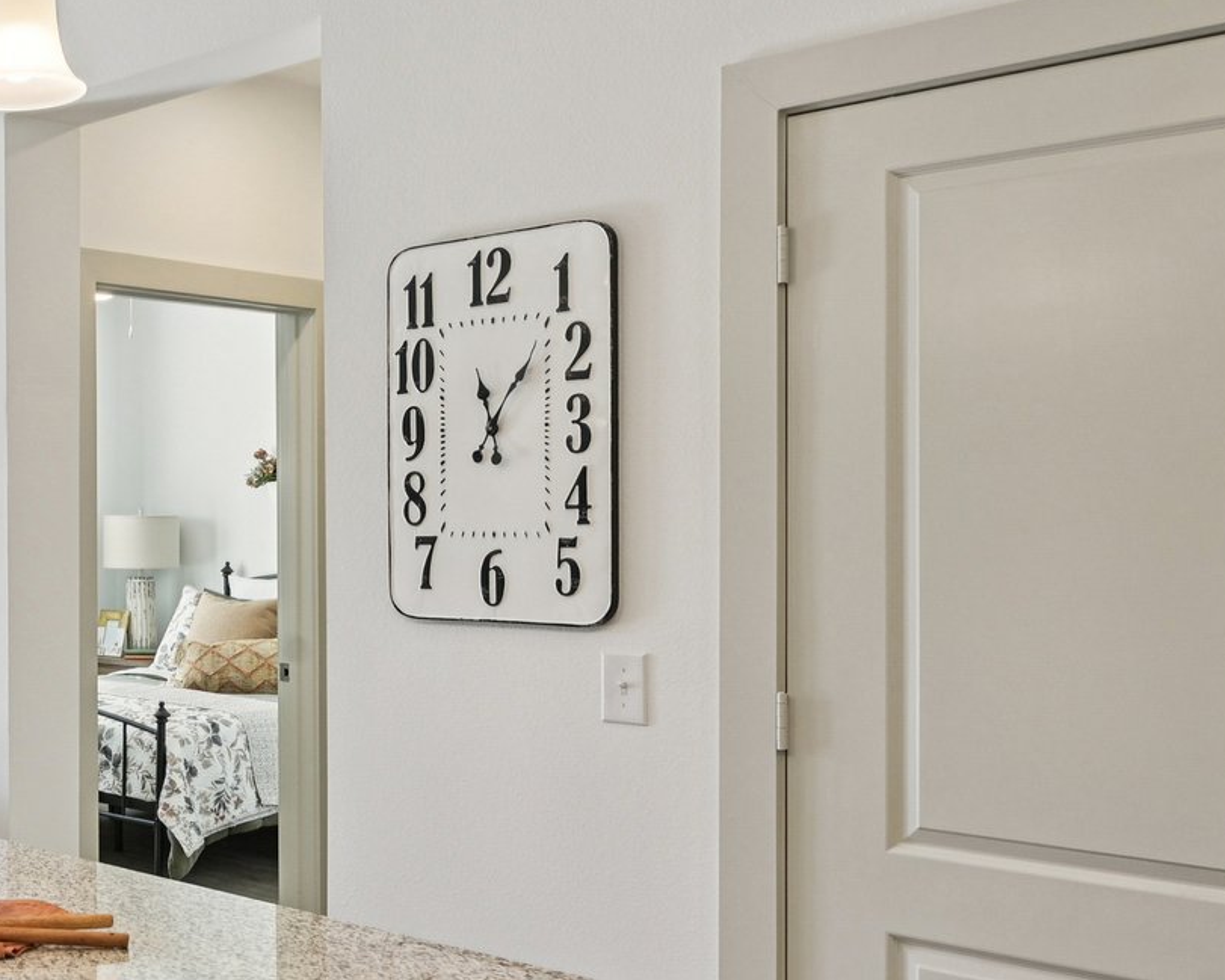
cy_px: 538
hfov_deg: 34.8
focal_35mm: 45
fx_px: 1632
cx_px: -154
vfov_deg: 33.4
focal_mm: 19
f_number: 8
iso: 400
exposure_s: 1/80
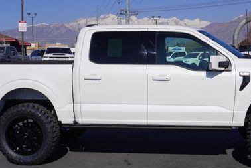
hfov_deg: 32.8
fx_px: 426
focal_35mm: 61
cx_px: 143
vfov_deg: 22.3
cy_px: 100
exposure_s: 1/400
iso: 100
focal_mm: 24
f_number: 11
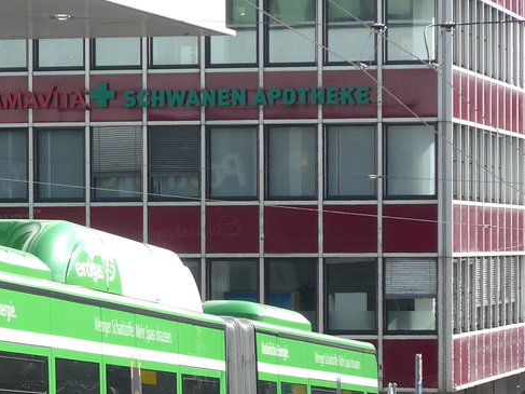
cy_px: 365
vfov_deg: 5.8
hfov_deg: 7.7
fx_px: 3851
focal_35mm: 254
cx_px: -80
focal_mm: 20.4
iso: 80
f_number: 4.8
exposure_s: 1/320
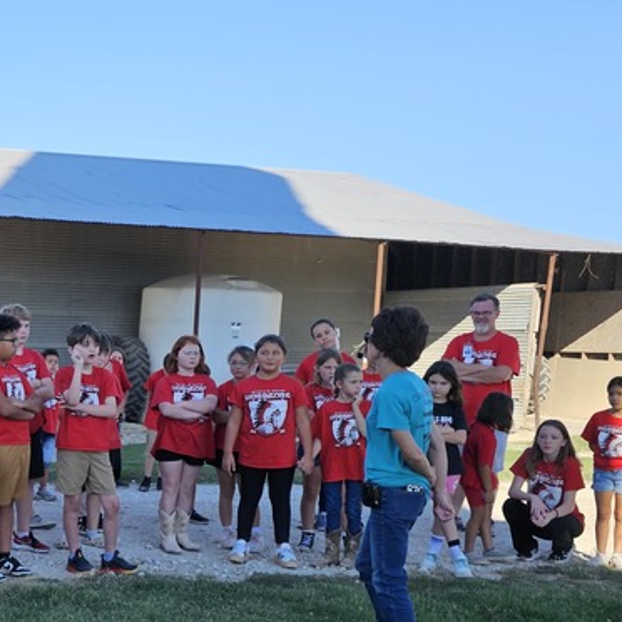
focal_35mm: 56
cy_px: 468
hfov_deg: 27.3
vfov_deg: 30.0
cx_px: -102
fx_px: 1138
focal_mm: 6.3
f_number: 1.7
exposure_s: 1/560
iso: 12
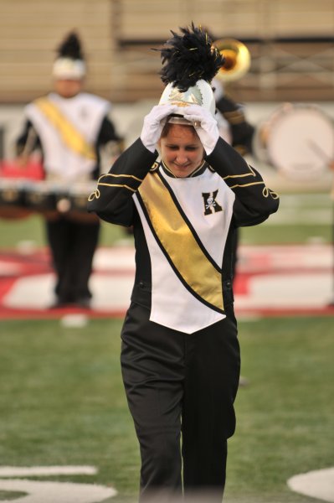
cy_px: 252
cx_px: 167
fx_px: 4182
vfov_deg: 6.9
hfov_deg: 4.6
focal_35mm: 300
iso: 200
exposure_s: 1/400
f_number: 2.8
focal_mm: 200
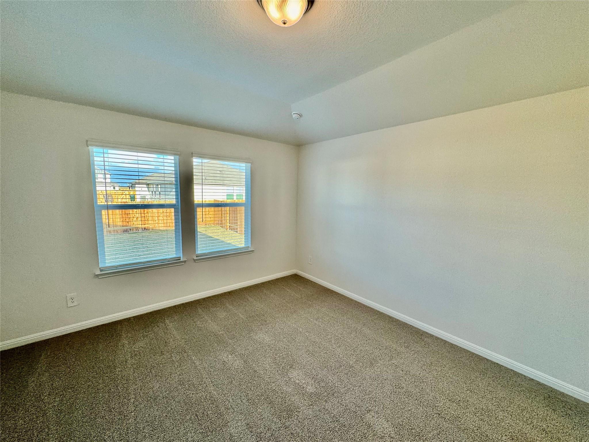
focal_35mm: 14
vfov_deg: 85.7
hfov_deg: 102.1
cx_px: 294
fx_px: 238
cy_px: 221
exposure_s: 1/120
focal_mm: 2.22
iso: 80
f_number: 2.2
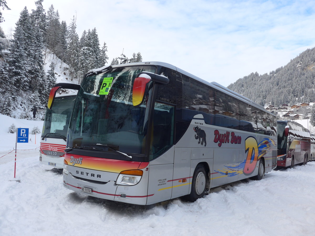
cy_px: 118
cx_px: 158
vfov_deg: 48.2
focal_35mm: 29
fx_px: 264
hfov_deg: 61.7
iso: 80
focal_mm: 6
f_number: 2.8
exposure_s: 1/500
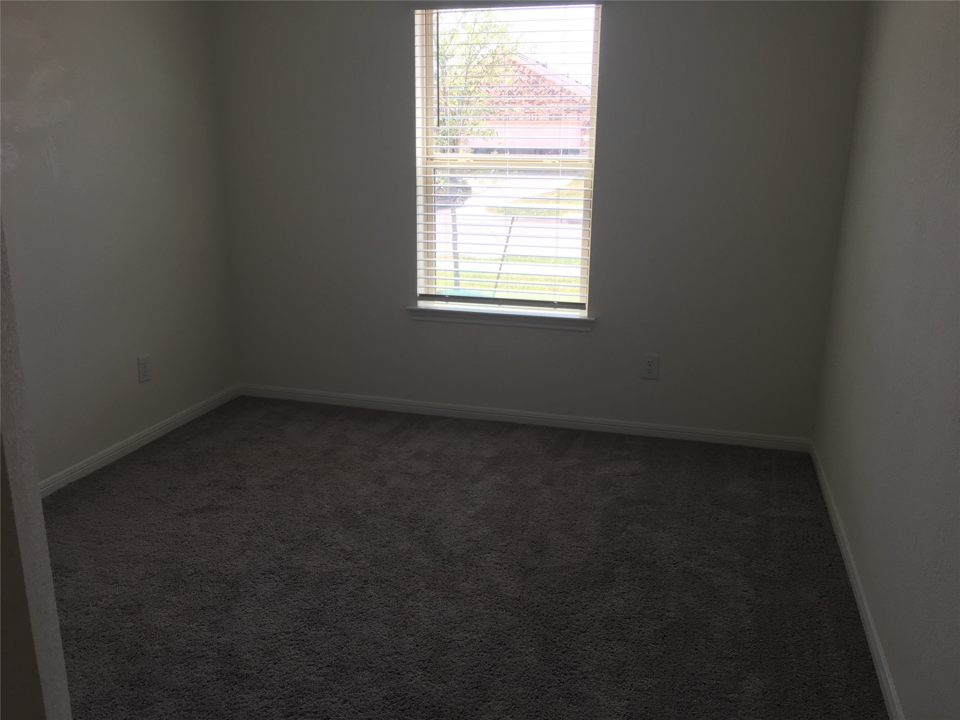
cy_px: 360
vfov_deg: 48.2
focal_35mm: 29
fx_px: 804
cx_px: 480
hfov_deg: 61.7
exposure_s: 1/120
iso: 40
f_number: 2.2
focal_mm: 4.15
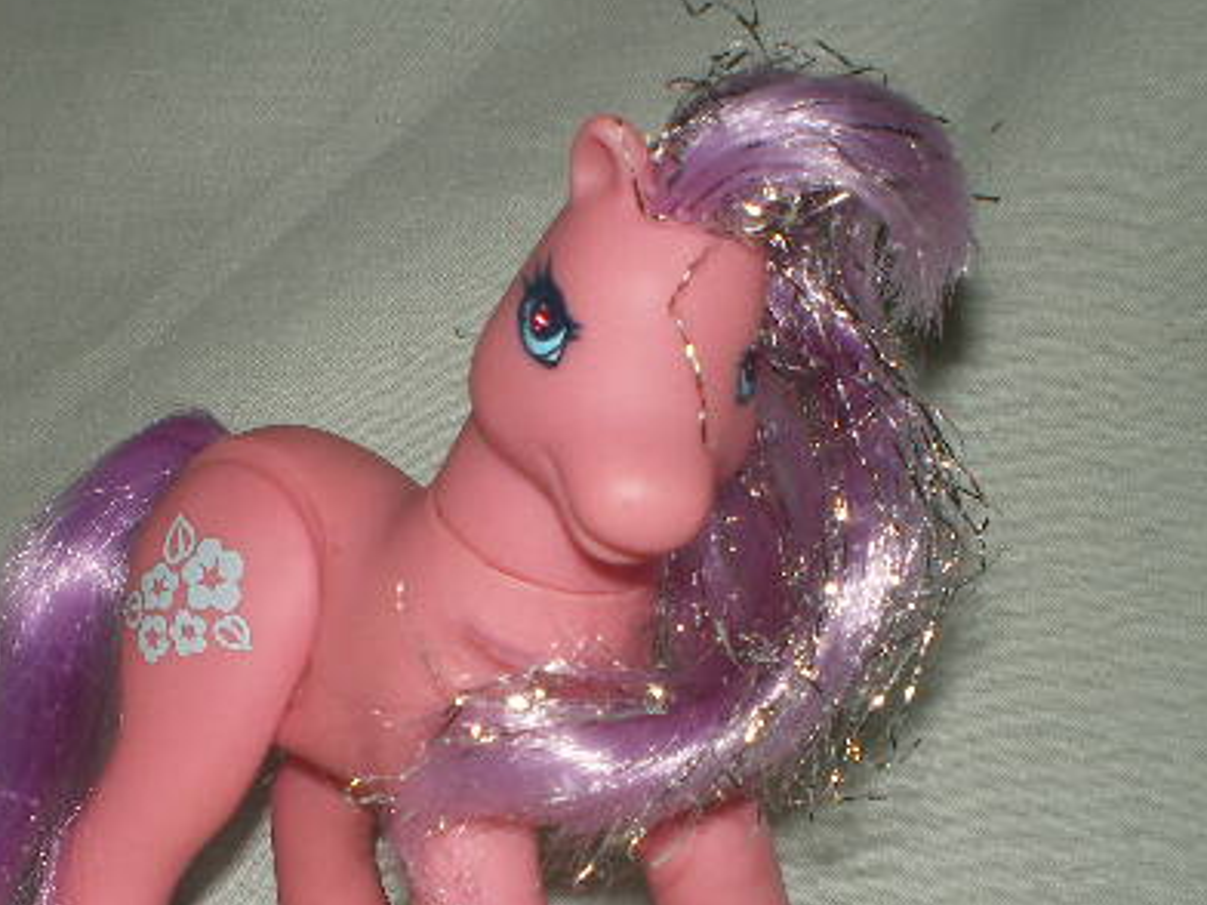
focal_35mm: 62
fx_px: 2162
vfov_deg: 23.5
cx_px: 400
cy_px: 640
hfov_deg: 31.0
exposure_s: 1/30
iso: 64
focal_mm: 6.3
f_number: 4.6
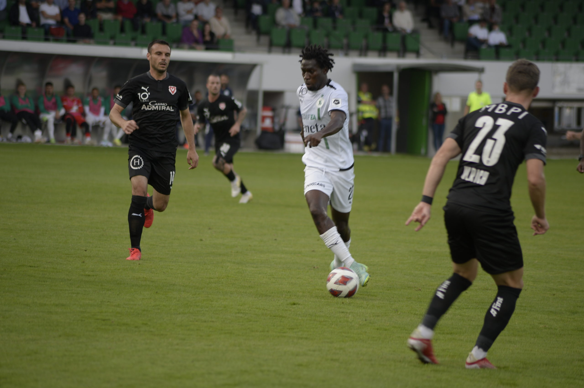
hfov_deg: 9.0
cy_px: 194
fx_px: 3727
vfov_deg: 6.0
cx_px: 292
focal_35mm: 230
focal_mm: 230
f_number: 5
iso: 320
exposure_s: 1/200
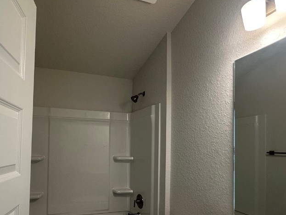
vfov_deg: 57.7
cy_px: 141
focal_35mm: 23
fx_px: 190
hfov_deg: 72.9
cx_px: 110
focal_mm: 2.22
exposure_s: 1/120
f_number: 2.2
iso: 160
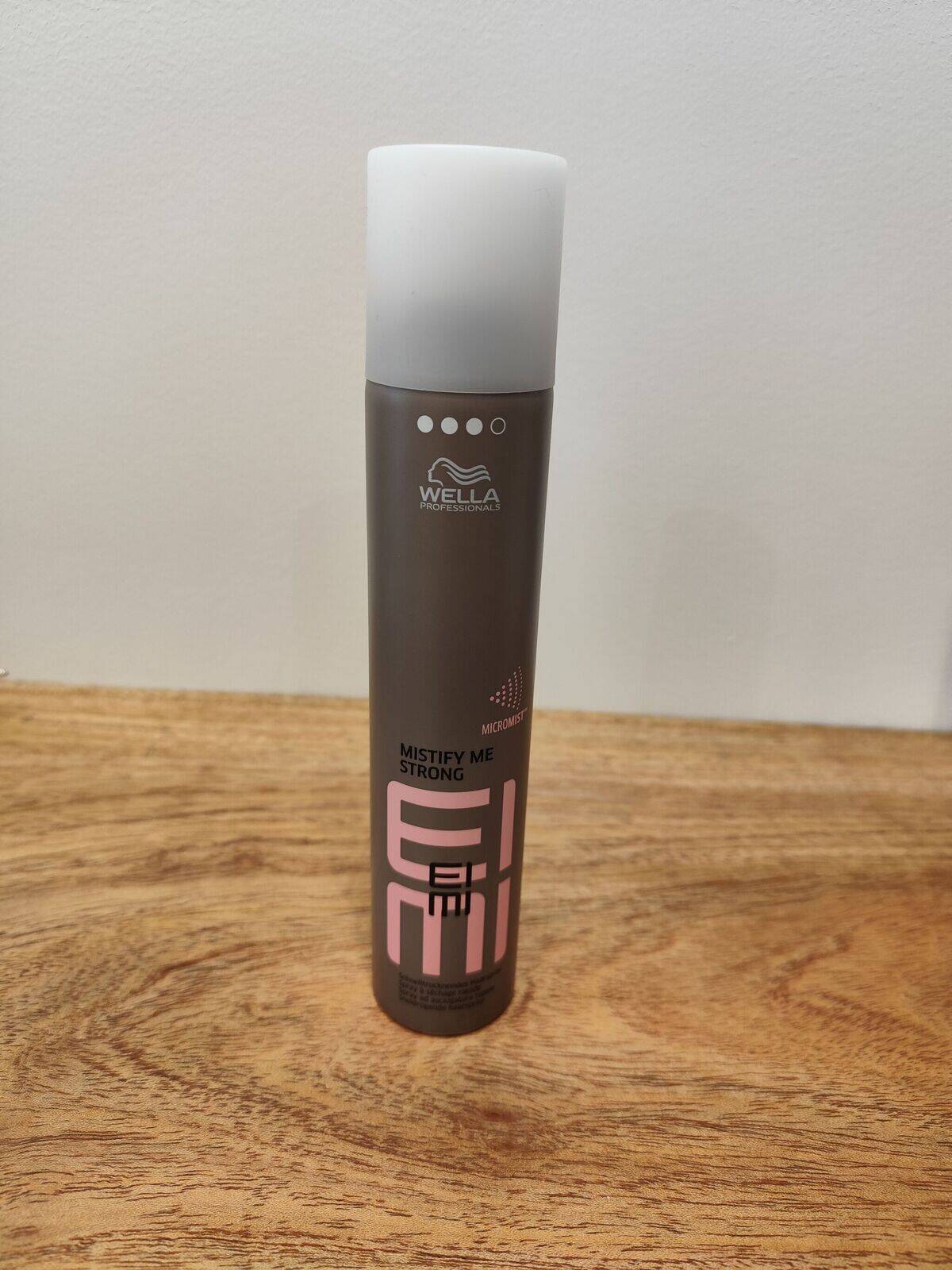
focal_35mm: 23
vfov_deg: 73.9
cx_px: 476
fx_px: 843
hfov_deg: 58.9
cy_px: 635
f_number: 1.65
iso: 500
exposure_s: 1/100
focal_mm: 6.19
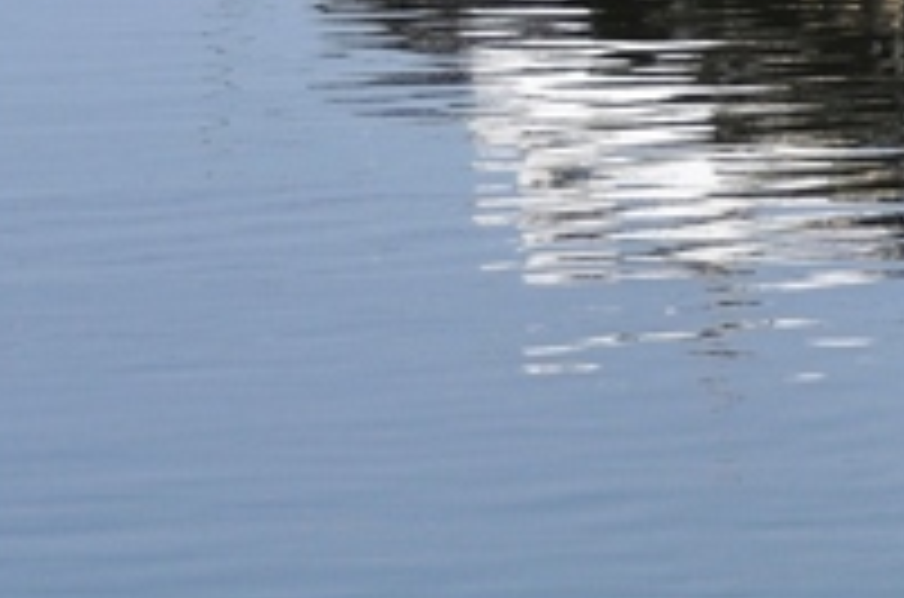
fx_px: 8818
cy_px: -270
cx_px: 2244
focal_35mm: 352
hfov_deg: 5.6
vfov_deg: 3.9
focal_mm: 46
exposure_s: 1/250
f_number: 6.3
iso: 200
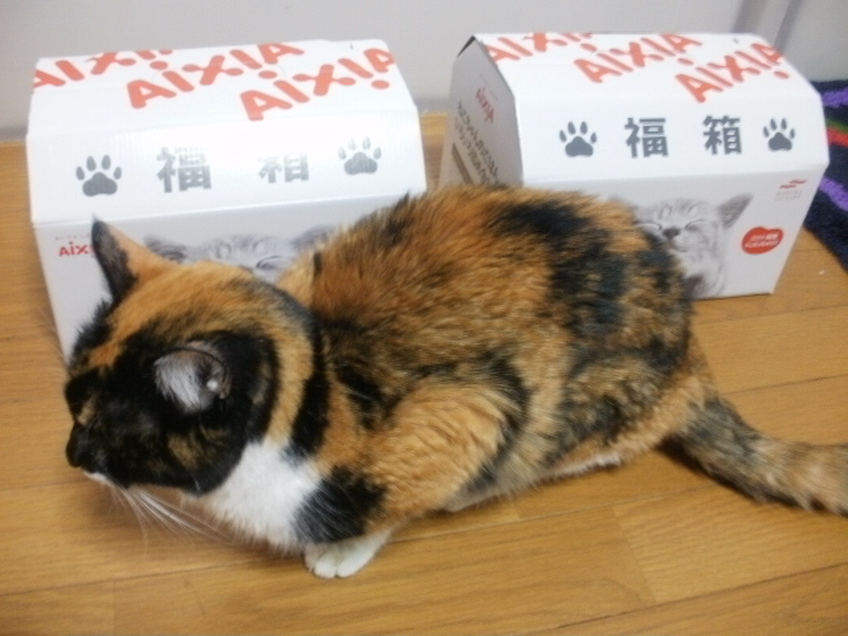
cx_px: 424
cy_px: 318
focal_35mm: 36
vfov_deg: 39.7
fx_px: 882
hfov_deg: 51.4
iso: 125
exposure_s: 1/3
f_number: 3.5
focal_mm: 6.3
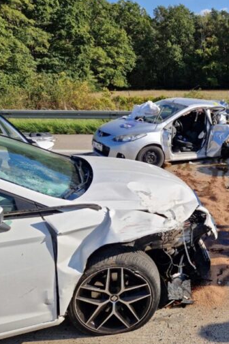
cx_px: 209
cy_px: 171
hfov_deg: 37.2
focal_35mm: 33
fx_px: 315
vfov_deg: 57.3
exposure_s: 1/1864
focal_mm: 5.4
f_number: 1.8
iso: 50
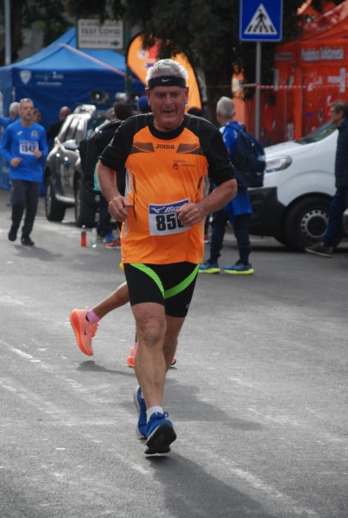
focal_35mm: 105
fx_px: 1515
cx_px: 174
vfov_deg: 19.4
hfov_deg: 13.1
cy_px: 259
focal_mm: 70
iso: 1000
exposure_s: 1/800
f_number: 5.6
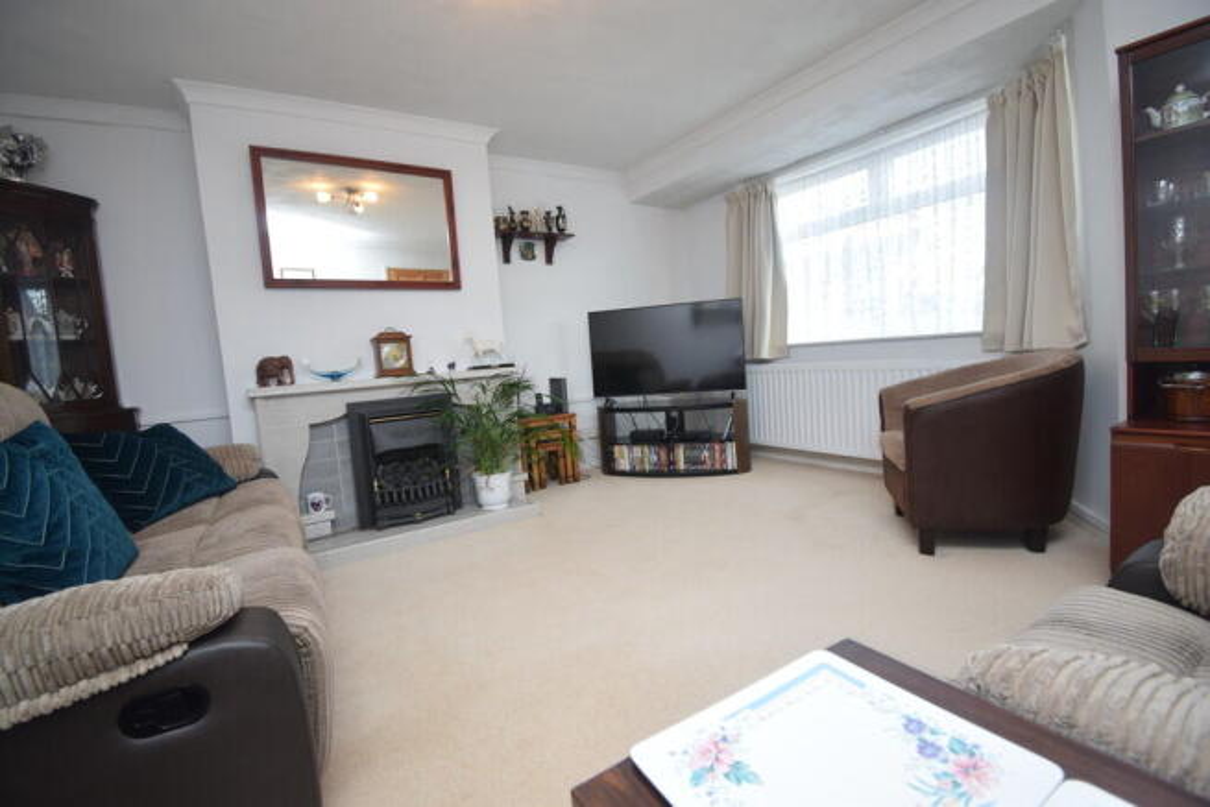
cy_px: 404
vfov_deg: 77.4
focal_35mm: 15
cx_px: 605
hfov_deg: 100.4
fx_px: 504
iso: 450
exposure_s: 1/60
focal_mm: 10
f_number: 4.5
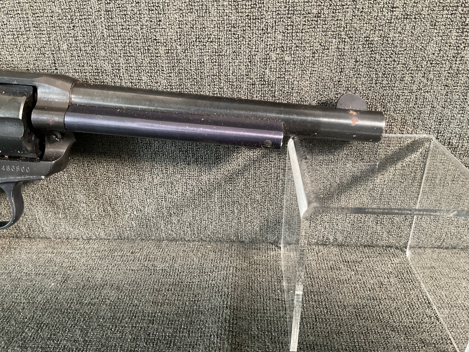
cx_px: 234
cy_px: 176
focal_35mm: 29
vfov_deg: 48.2
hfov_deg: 61.7
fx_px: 393
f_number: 1.8
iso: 250
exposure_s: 1/40
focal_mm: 3
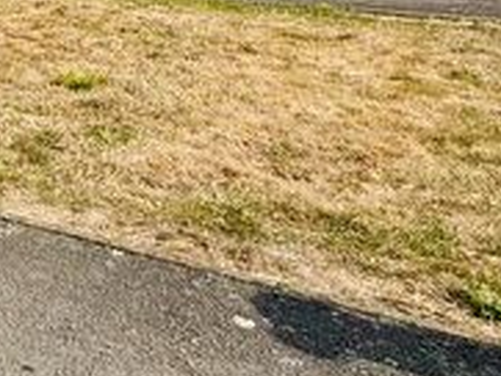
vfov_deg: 22.8
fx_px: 782
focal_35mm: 54
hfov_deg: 24.8
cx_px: -296
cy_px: -164
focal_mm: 2.22
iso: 50
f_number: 2.2
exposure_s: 1/3106
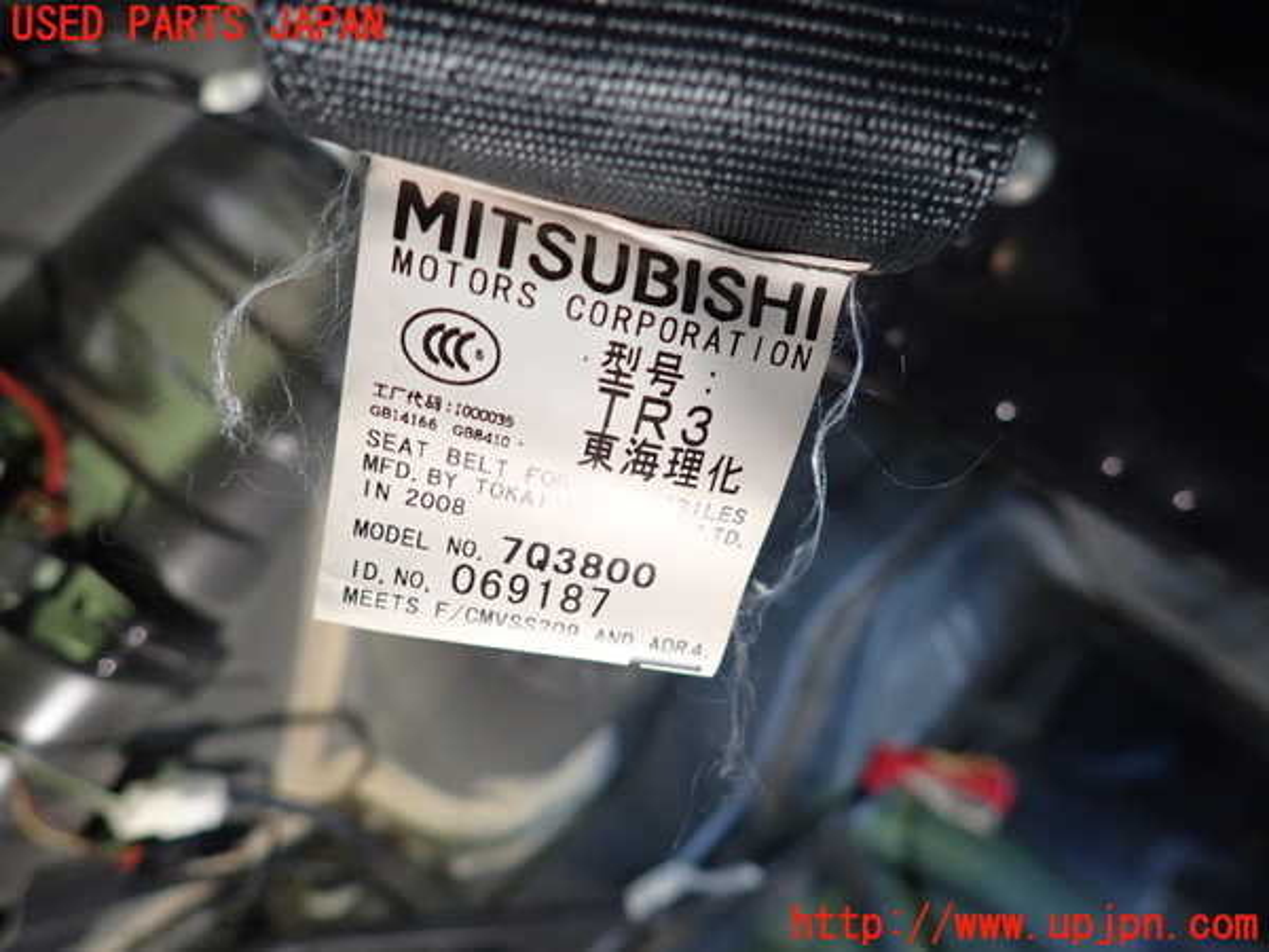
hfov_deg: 69.4
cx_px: 634
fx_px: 916
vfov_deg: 54.9
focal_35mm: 25
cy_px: 476
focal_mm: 4.5
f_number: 2
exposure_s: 1/30
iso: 400
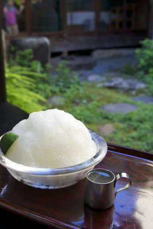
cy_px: 107
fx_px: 249
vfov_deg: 49.5
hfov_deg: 34.1
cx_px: 62
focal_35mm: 39
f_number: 4.5
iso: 200
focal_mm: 20
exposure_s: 1/40
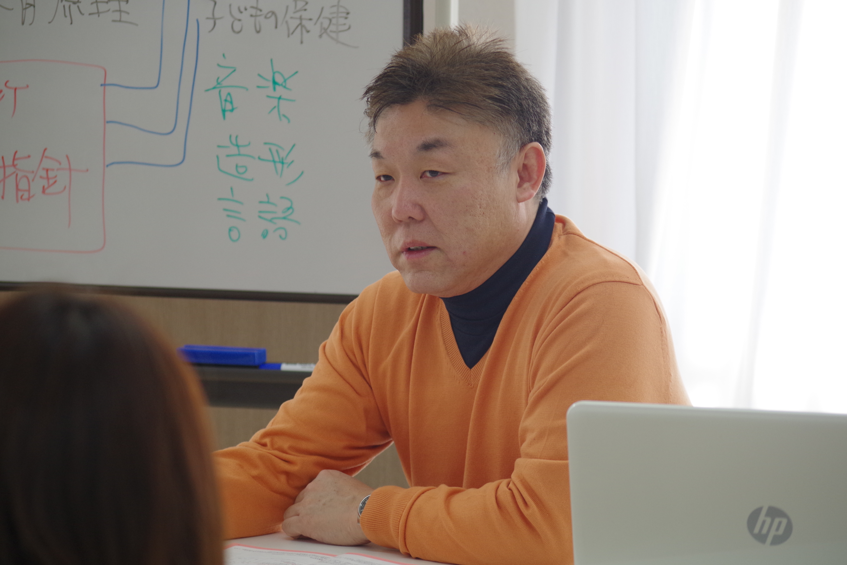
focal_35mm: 142
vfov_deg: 9.7
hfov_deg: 14.4
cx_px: 424
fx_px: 3341
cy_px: 282
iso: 400
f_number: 4.5
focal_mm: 95
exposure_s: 1/160
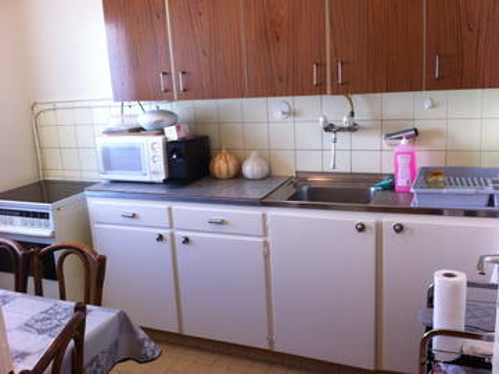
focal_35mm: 35
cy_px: 187
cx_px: 250
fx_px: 505
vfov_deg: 40.7
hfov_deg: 52.6
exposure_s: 1/17
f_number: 2.8
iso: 100
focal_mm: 3.85
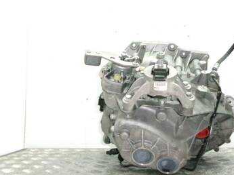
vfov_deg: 36.7
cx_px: 140
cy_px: 81
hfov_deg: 47.6
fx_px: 263
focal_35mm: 39
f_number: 3.9
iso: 3200
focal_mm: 5.1
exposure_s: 1/160
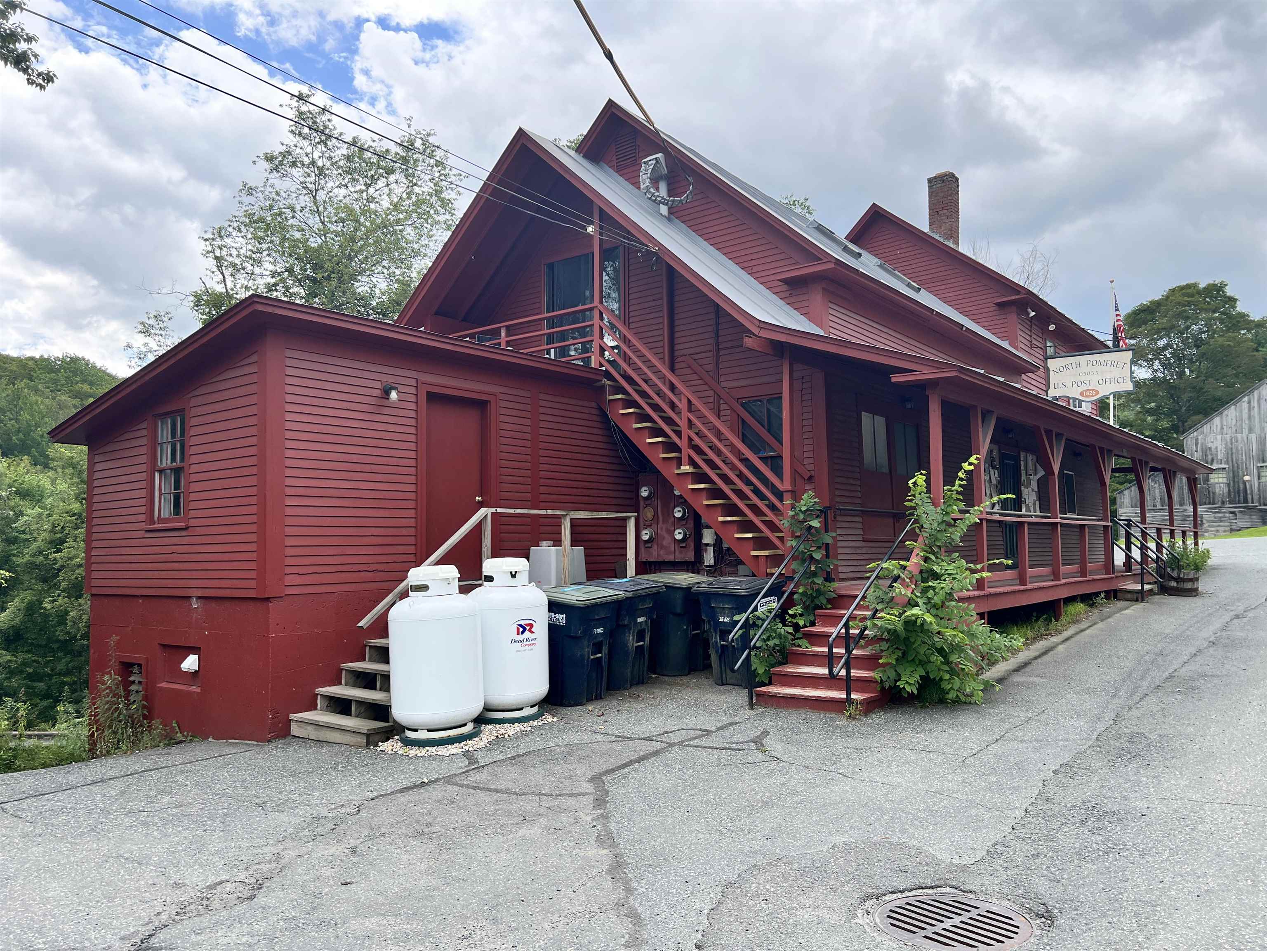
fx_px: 952
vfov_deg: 53.1
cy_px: 476
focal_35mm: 26
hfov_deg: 67.3
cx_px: 634
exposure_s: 1/1449
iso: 50
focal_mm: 5.7
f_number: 1.5
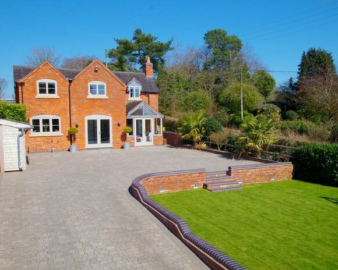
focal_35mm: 34
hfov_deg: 52.8
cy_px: 135
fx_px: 340
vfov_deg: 43.4
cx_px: 180
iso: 200
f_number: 11
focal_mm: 20
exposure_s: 1/200
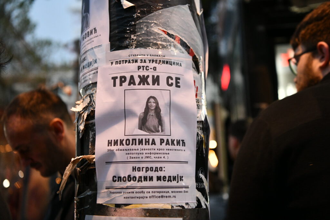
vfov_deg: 28.1
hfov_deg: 41.1
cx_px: 165
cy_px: 110
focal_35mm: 48
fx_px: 440
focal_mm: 48
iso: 2500
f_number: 3.2
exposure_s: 1/125
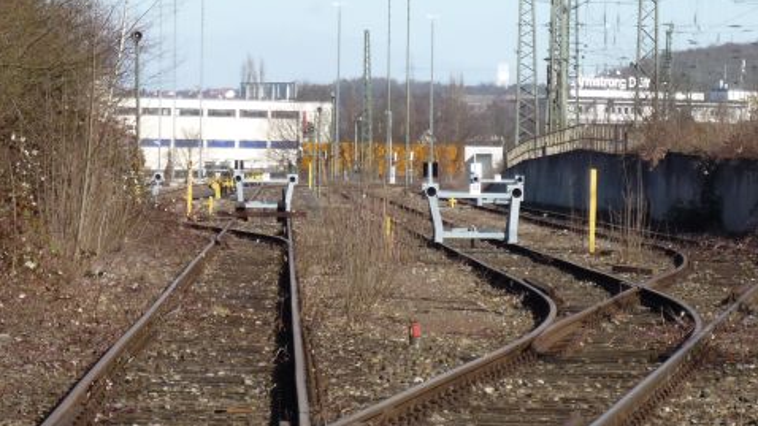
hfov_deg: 7.7
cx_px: 379
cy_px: 192
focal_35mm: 279
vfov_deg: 4.4
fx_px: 5608
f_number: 5.9
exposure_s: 1/320
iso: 100
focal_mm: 26
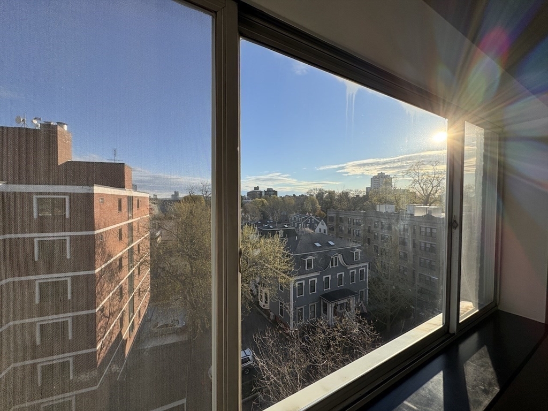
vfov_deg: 85.7
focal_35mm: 14
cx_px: 274
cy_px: 206
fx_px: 222
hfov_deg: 102.1
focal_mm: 2.22
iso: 40
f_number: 2.2
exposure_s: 1/1880
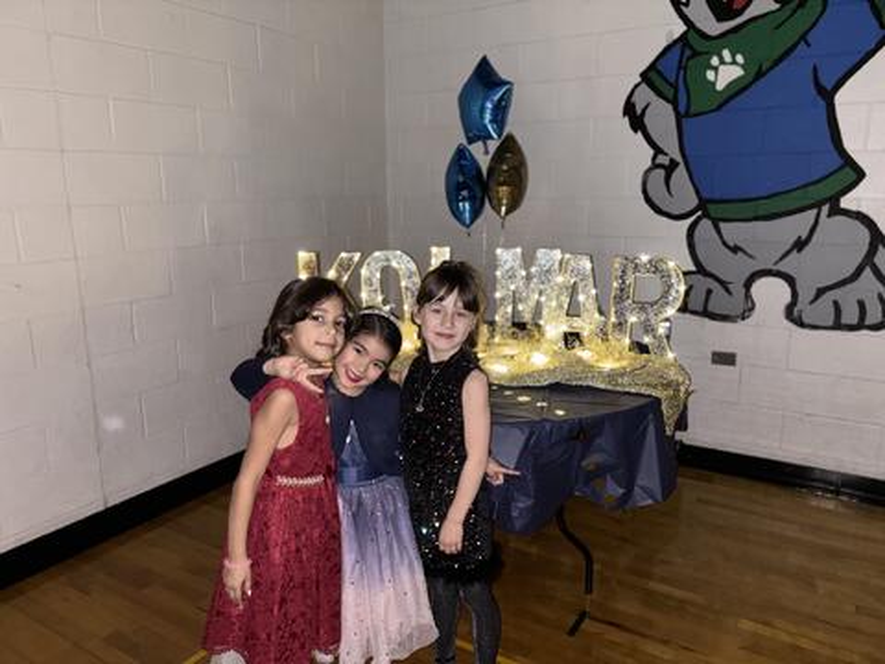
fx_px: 665
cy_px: 332
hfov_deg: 67.3
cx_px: 442
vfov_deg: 53.1
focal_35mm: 26
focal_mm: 5.96
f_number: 1.6
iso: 200
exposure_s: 1/4
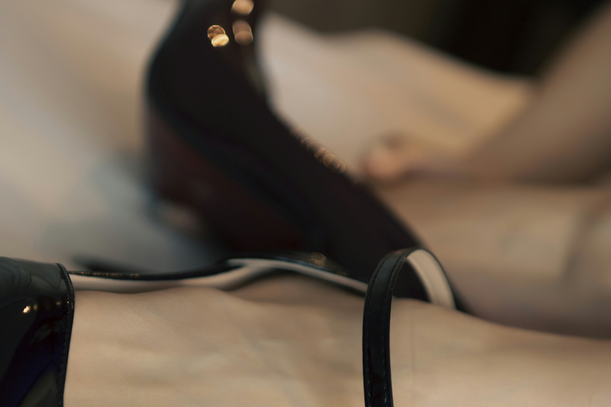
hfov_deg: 16.8
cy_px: 333
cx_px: 225
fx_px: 2070
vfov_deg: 11.2
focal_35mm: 122
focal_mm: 70
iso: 200
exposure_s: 1/40
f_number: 2.8
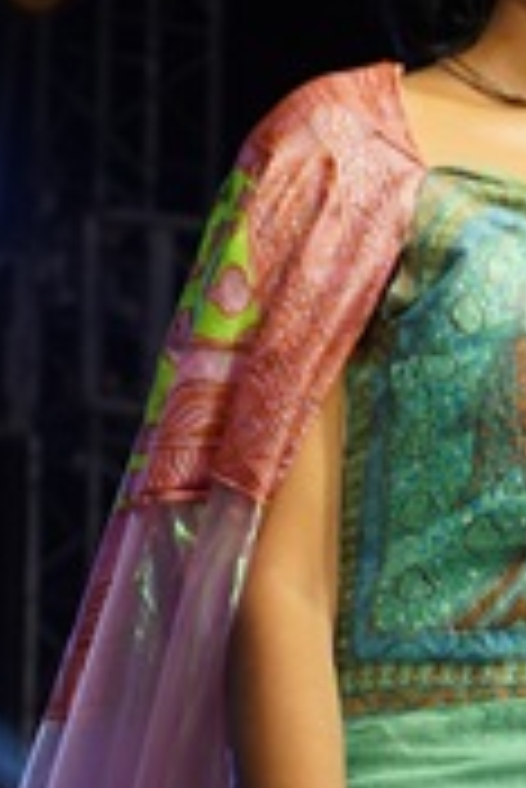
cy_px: 964
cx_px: 490
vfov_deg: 7.8
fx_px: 5687
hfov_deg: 5.3
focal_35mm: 260
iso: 320
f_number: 5.6
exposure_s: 1/125
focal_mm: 49
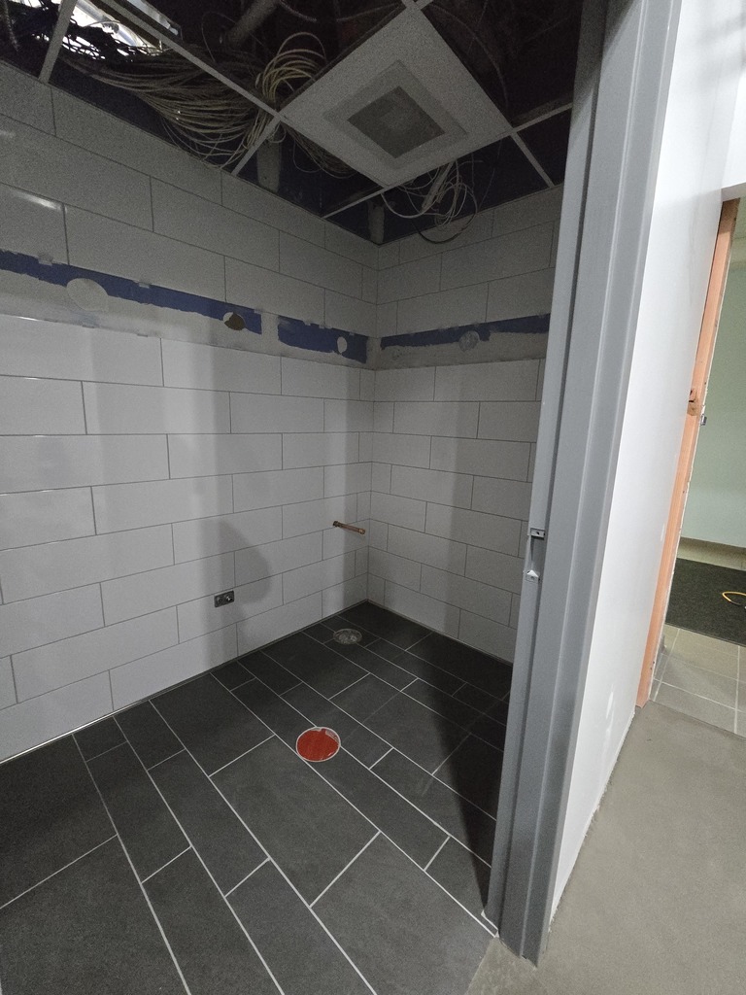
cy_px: 498
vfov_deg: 106.2
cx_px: 373
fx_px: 374
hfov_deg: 89.9
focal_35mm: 13
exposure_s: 1/60
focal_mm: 2.2
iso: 1600
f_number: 2.2
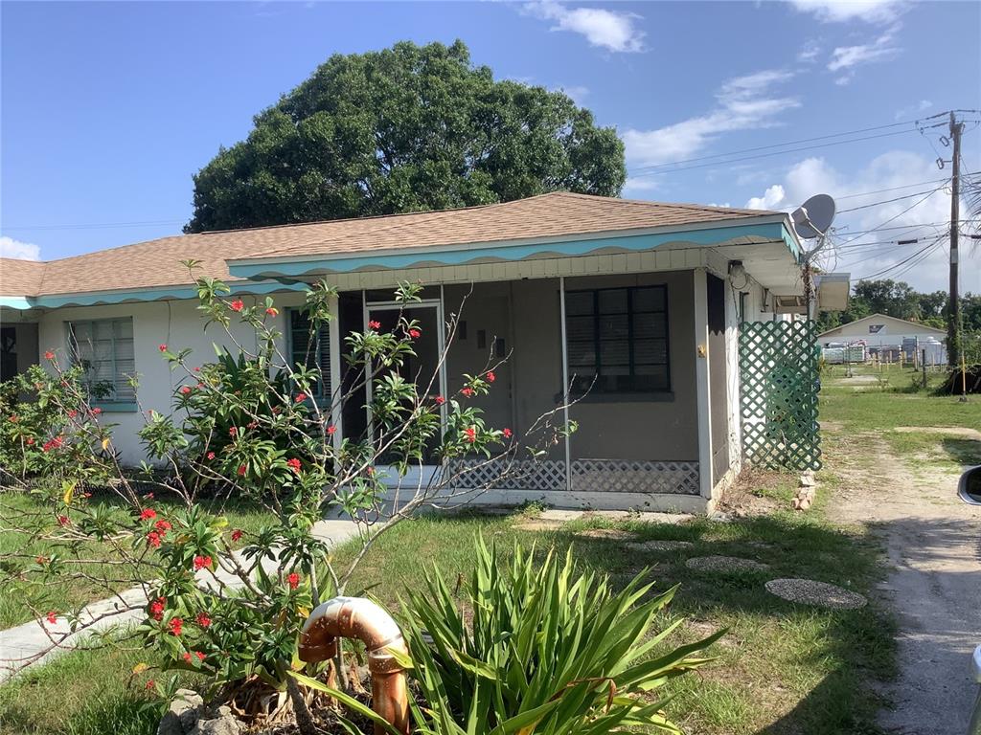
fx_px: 879
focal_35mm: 31
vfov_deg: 45.4
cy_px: 368
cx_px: 490
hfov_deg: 58.4
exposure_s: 1/867
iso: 25
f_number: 2.4
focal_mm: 3.3
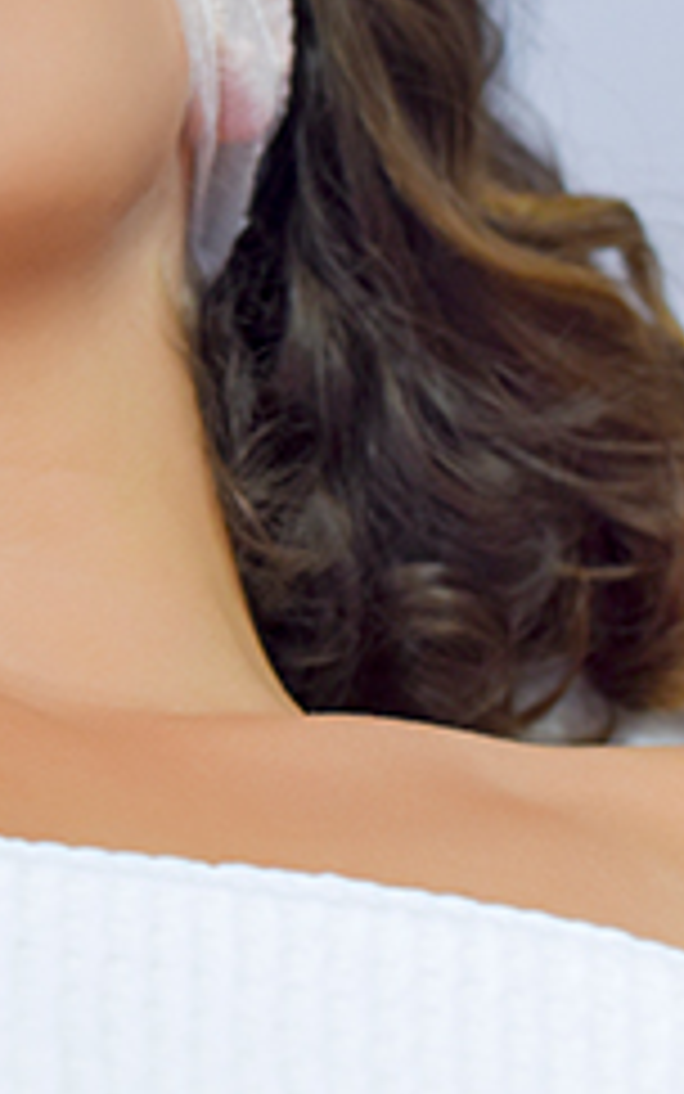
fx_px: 4501
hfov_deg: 8.1
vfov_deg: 13.8
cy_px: 419
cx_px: -860
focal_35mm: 151
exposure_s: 1/125
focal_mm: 50
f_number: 4
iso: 400
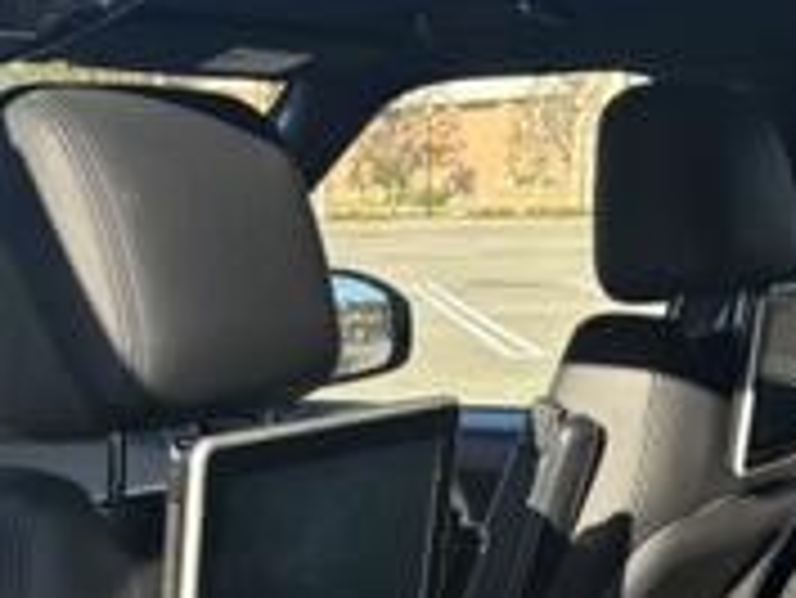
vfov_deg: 19.0
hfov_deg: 26.3
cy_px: 683
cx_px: 342
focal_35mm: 74
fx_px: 1703
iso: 50
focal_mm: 5.96
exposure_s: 1/565
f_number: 1.6
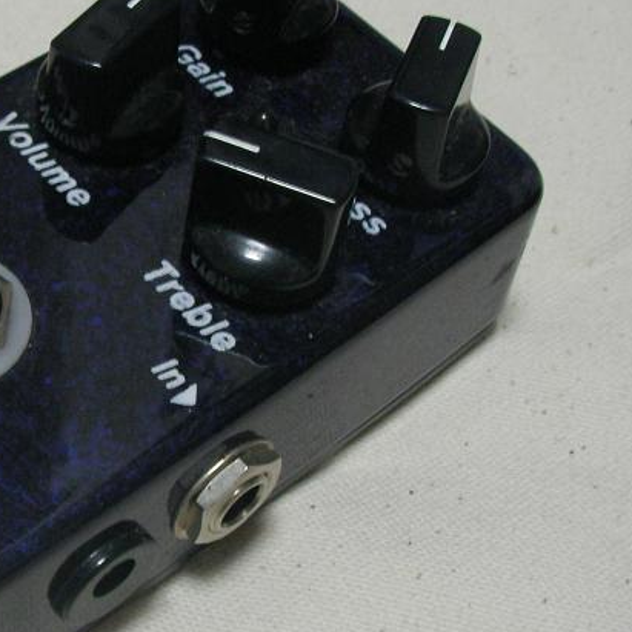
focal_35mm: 69
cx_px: 62
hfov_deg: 24.3
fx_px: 1425
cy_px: 326
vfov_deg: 25.0
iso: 200
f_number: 3.5
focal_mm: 6.3
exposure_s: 1/7.2
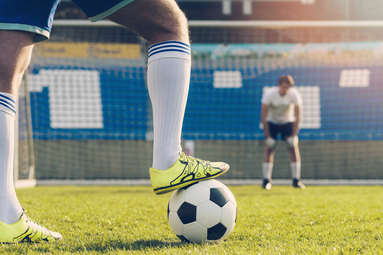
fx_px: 905
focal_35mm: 85
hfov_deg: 23.9
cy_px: 128
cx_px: 192
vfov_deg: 16.1
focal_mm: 85
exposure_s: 1/320
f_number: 5
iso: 100
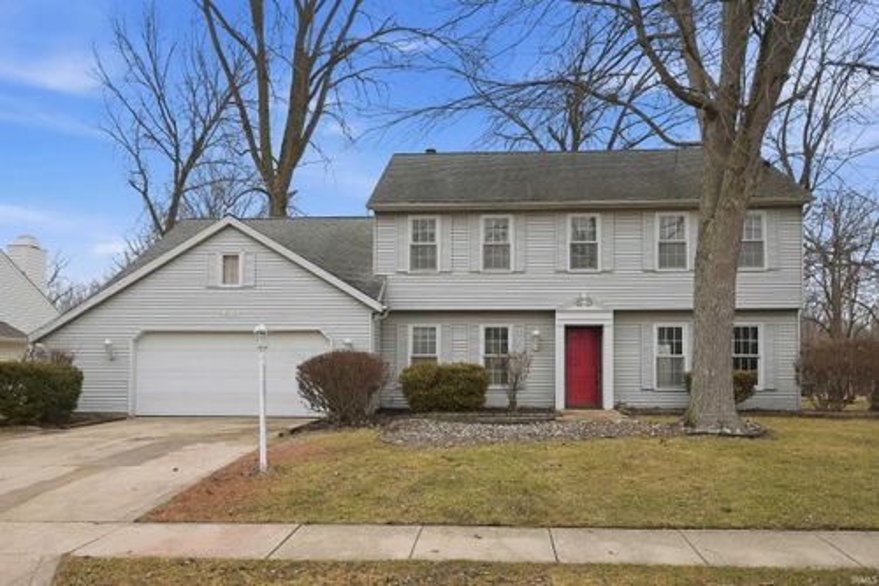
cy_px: 293
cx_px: 440
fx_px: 708
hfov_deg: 63.7
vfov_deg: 44.9
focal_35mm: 29
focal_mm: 19.5
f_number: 4
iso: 100
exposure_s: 1/200
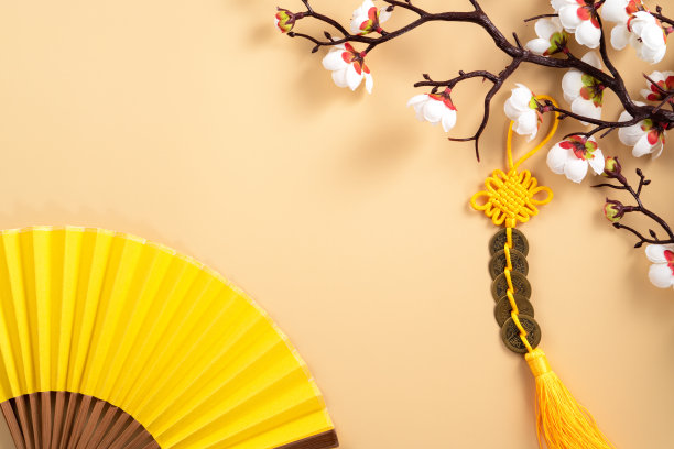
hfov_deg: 19.8
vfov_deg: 13.3
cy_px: 224
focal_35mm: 103
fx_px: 1928
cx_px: 337
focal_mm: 103
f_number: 9
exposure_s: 1/125
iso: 100
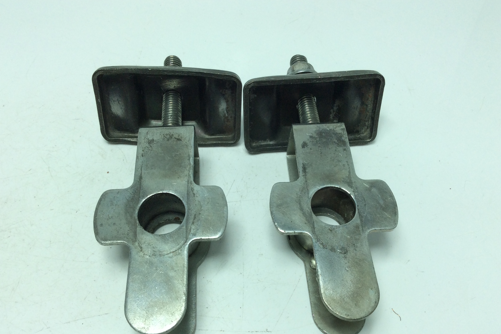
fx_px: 473
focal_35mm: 34
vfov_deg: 38.8
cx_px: 249
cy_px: 190
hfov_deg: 55.8
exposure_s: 1/461
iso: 32
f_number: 2.4
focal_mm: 3.3
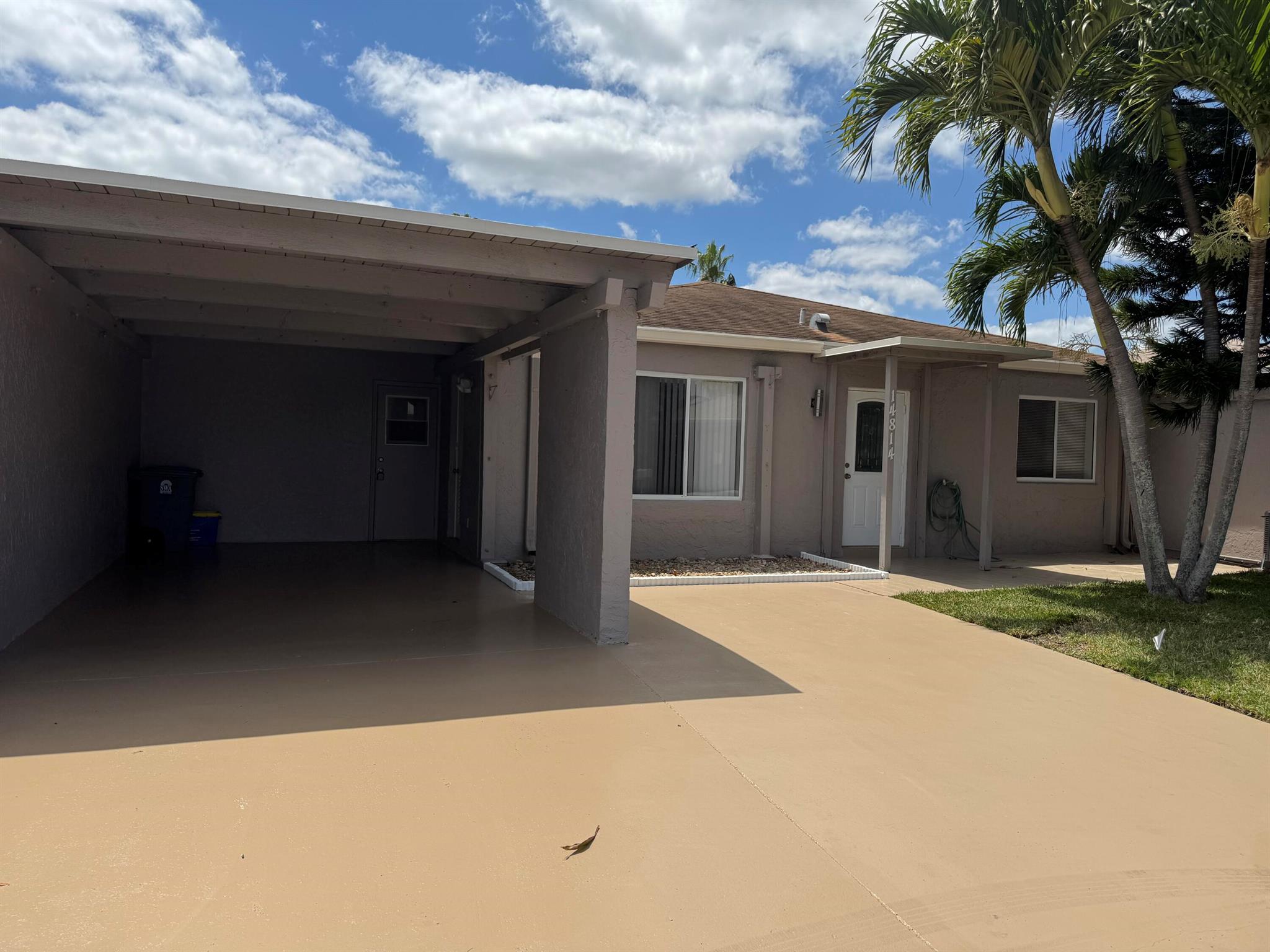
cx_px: 635
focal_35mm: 24
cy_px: 476
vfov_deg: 56.8
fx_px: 881
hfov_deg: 71.6
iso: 80
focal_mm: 6.76
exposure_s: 1/7092
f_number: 1.78
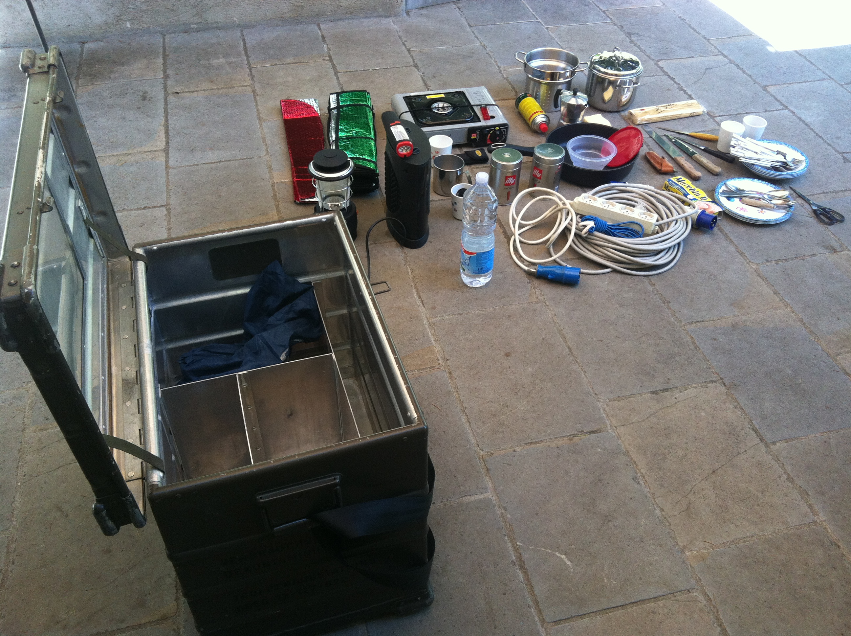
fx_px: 859
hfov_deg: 52.7
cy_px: 318
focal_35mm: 35
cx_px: 426
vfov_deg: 40.6
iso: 100
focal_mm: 3.85
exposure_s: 1/120
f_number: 2.8
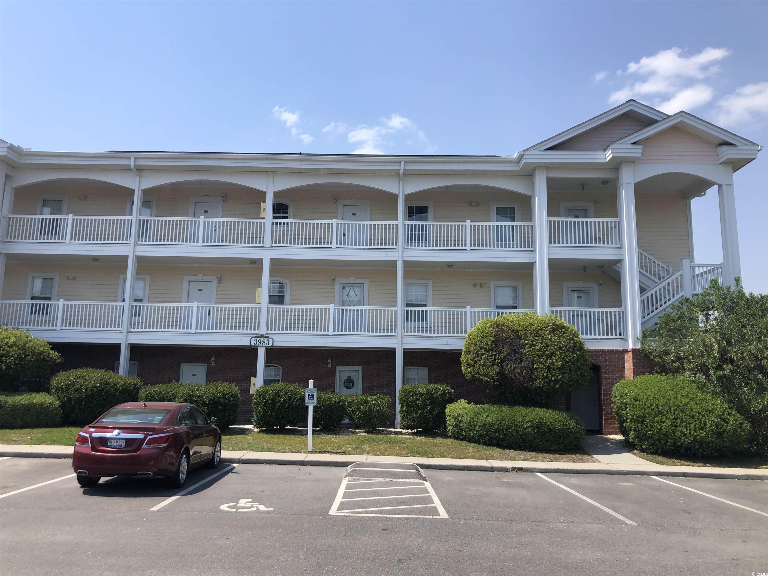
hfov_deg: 63.4
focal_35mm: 28
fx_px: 621
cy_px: 288
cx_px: 384
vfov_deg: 49.7
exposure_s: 1/2000
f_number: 1.8
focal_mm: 3.99
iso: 20
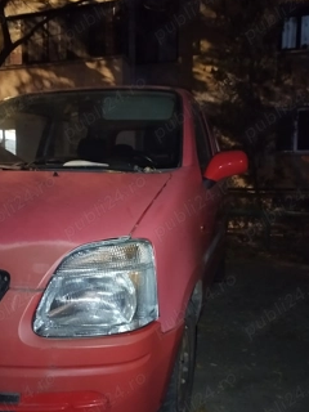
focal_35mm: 30
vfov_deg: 59.8
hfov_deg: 46.8
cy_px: 228
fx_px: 357
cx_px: 149
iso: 4000
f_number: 1.7
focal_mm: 5.31
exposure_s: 1/10
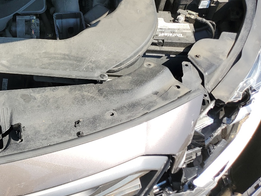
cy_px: 37
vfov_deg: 28.4
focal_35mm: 50
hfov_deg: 35.2
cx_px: 11
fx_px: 377
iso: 50
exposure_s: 1/1250
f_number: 1.5
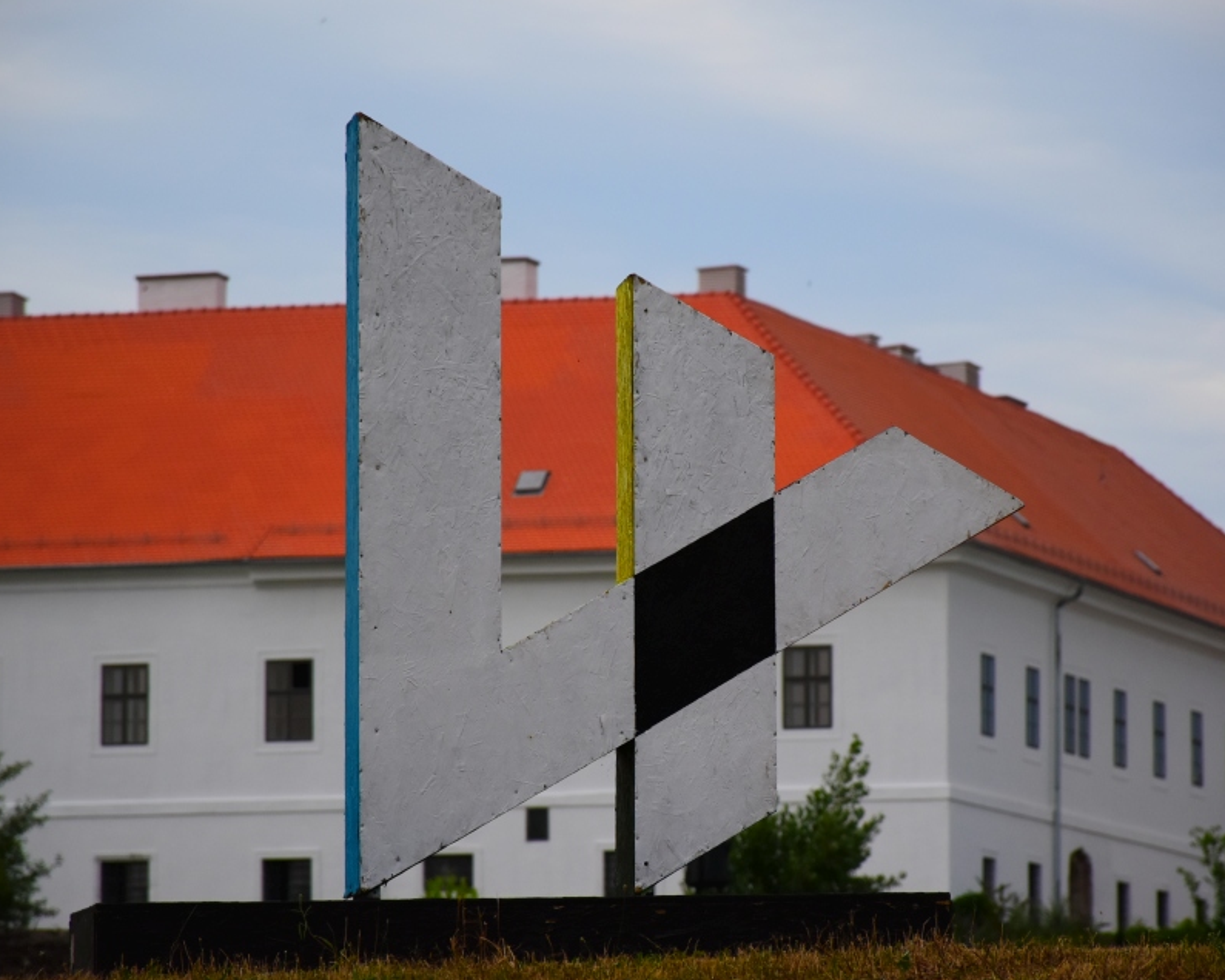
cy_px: 492
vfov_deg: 6.5
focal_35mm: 238
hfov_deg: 8.1
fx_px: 8629
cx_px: 621
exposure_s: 1/320
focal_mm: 140
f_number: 5.6
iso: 400
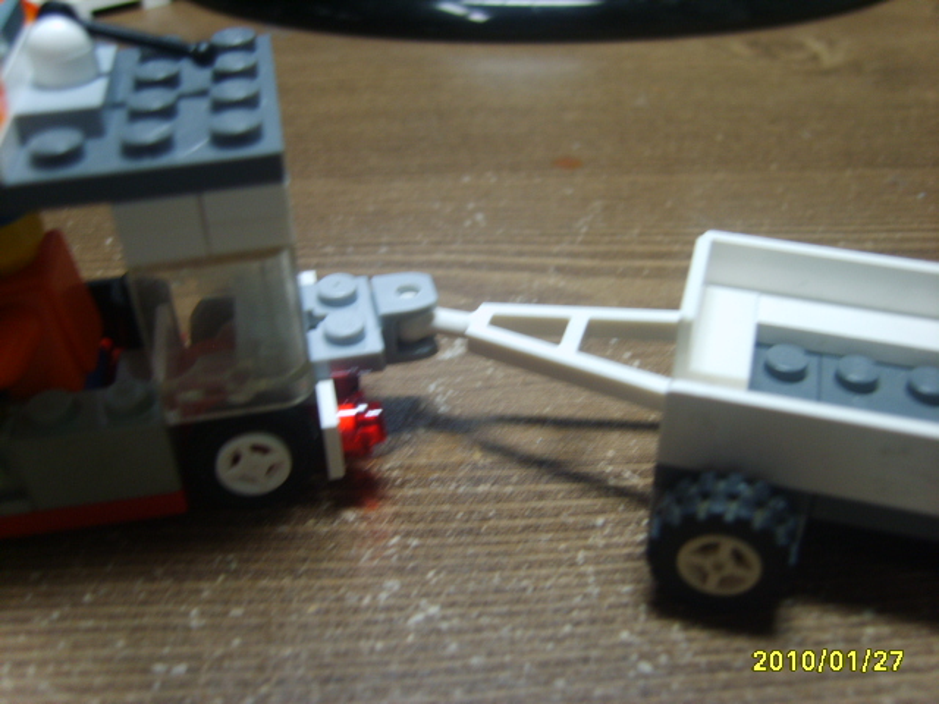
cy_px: 352
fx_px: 949
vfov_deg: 40.7
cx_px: 470
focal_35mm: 35
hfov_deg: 52.6
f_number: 2.8
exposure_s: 1/30
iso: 82
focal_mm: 7.4
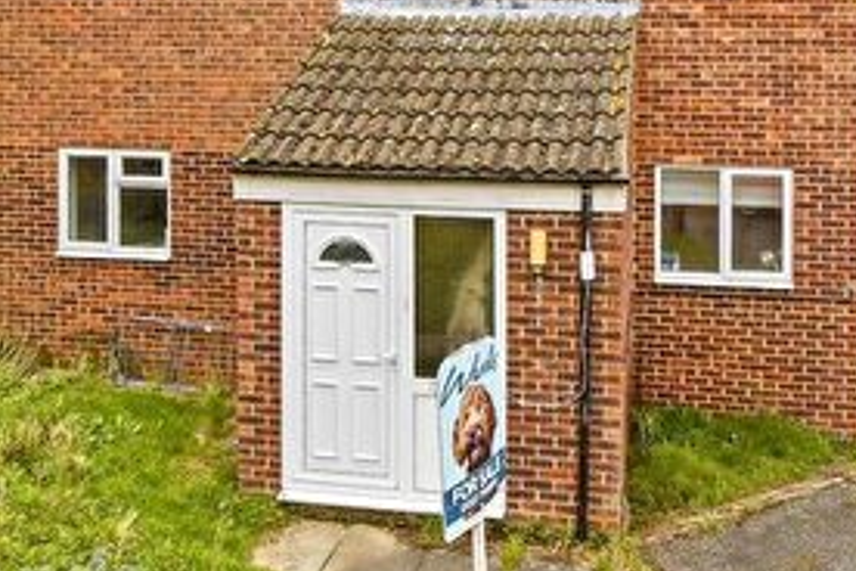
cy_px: 88
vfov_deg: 33.7
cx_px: 487
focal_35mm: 38
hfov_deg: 50.5
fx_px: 903
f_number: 7.1
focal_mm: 10
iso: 160
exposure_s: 1/160
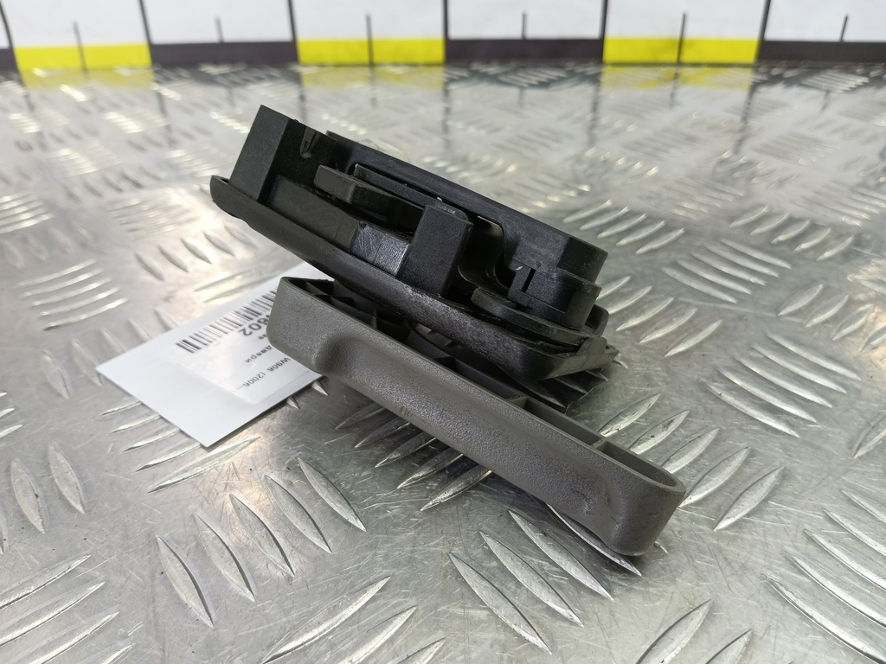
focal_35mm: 23
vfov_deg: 58.9
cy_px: 332
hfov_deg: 73.9
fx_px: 589
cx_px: 443
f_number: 1.6
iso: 137
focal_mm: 4.11
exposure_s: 1/50
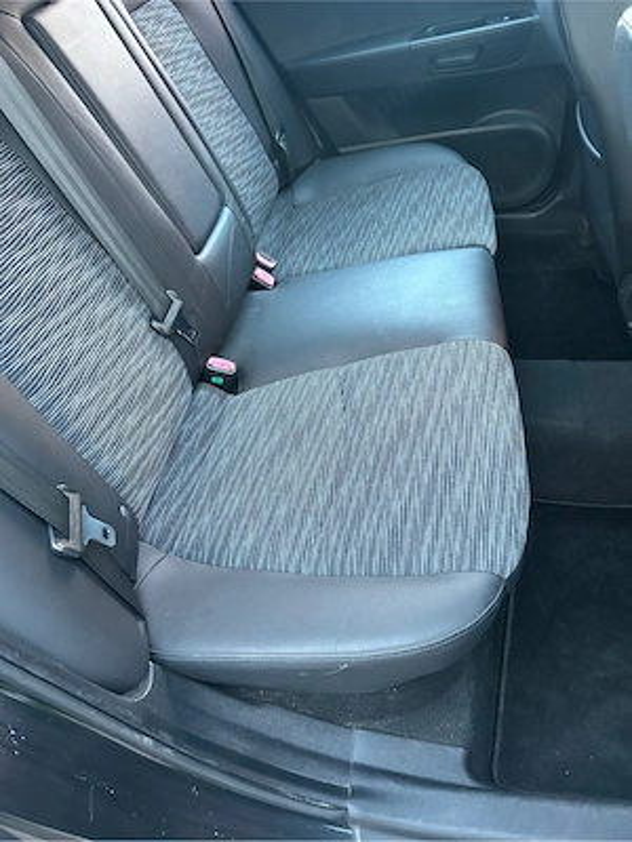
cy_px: 421
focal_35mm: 26
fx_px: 633
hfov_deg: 53.1
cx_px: 316
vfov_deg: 67.3
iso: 500
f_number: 1.5
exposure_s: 1/57
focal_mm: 5.7
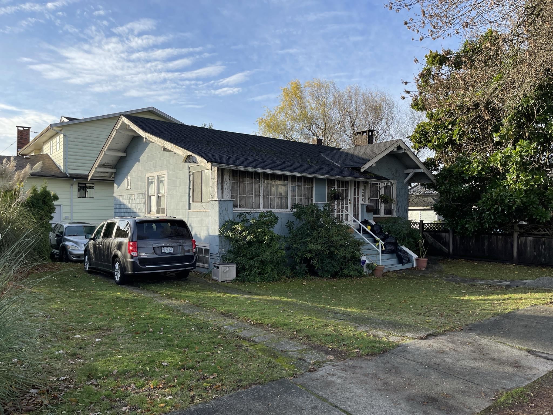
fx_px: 415
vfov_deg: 53.1
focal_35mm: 26
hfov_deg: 67.3
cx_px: 276
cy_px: 208
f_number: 1.6
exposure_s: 1/1795
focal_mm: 5.1
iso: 32
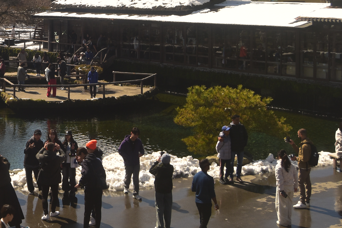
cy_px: -9
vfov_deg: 7.2
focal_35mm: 189
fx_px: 1797
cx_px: 8
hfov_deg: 10.8
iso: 100
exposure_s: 1/200
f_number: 8
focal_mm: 55
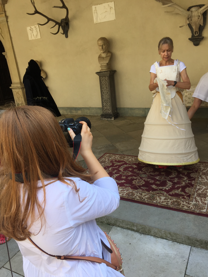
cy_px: 138
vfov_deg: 61.7
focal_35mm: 29
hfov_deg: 48.2
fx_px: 232
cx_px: 104
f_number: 2.2
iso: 32
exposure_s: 1/341
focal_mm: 4.15
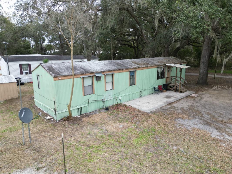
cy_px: 87
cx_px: 116
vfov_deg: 56.8
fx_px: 161
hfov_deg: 71.6
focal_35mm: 24
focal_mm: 6.72
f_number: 1.7
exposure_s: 1/500
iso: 130
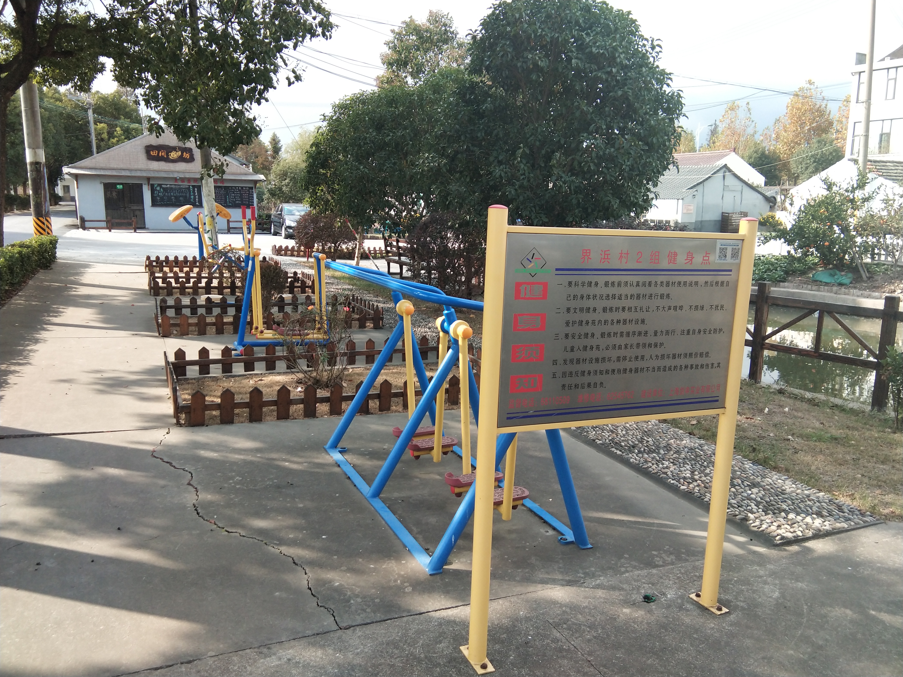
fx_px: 809
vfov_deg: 45.4
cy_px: 338
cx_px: 452
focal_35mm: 31
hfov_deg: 58.4
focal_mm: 3.69
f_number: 2.2
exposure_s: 1/280
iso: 50
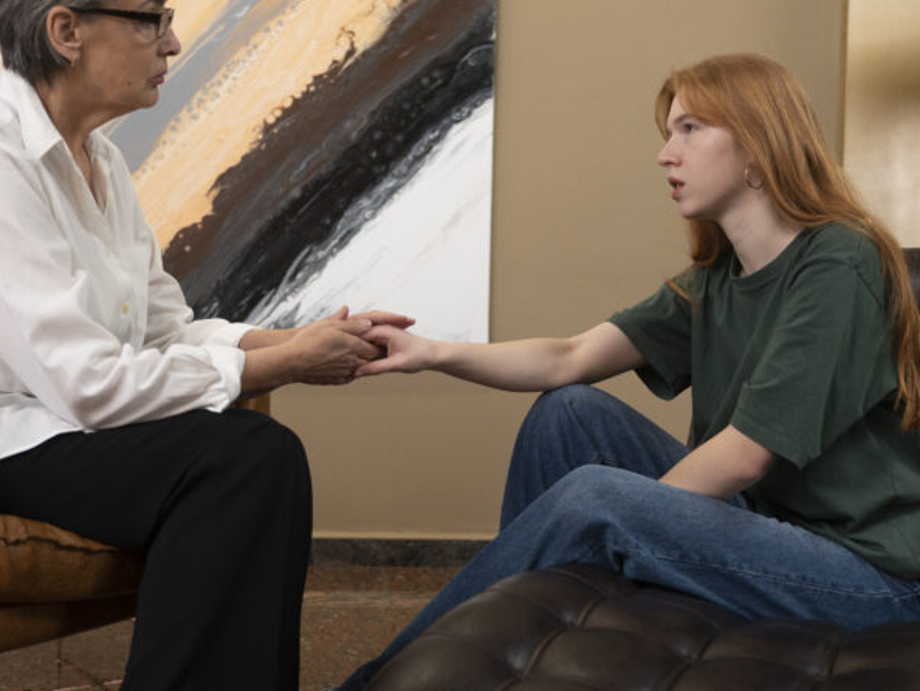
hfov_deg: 36.2
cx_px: 466
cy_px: 331
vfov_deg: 27.5
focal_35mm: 53
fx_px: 1409
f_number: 2.8
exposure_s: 1/200
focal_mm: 32
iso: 1250
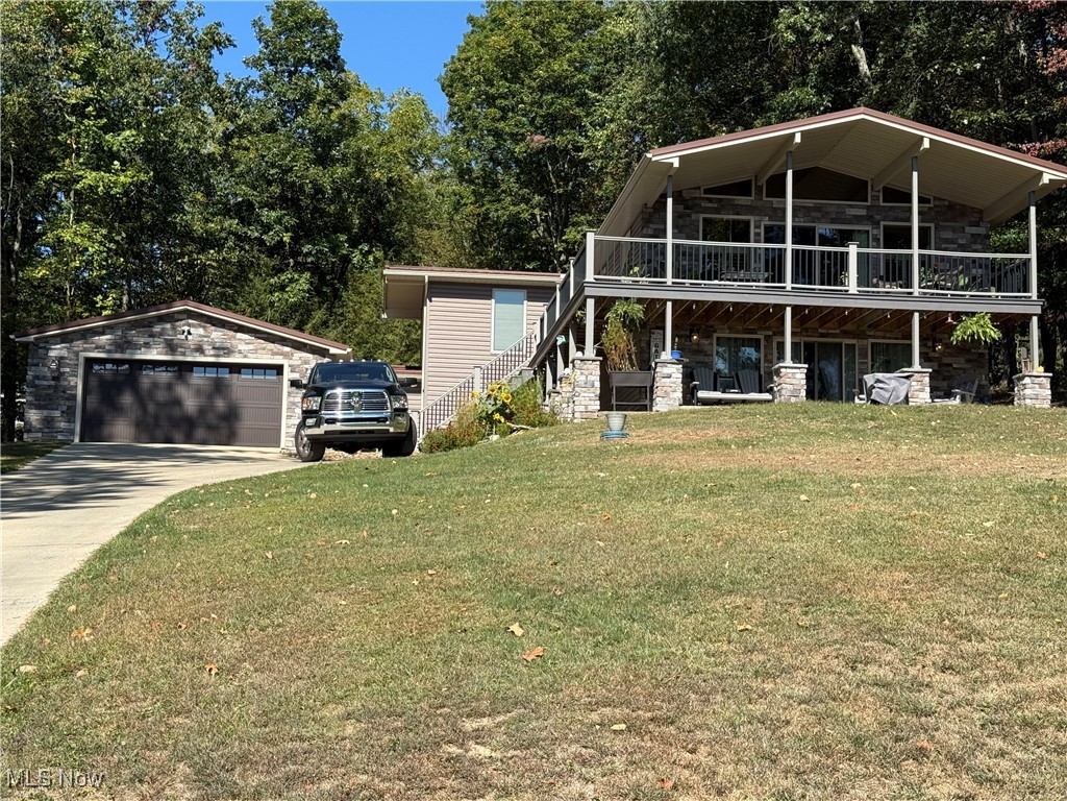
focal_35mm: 48
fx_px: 1480
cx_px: 534
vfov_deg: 30.3
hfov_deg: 39.7
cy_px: 400
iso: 64
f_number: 1.78
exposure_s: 1/3096
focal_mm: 6.76
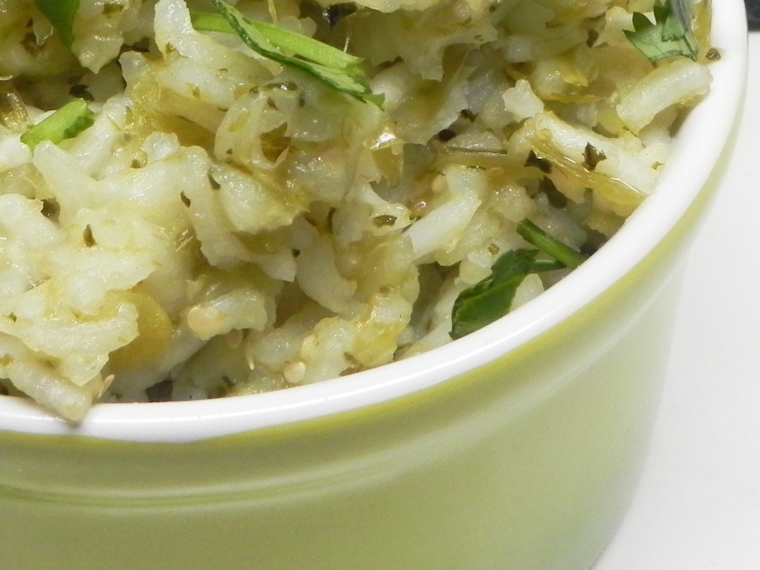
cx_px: 183
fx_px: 1844
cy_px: 89
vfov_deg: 17.4
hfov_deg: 23.0
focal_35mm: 84
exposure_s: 1/30.3
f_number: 5.6
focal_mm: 6.6
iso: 330
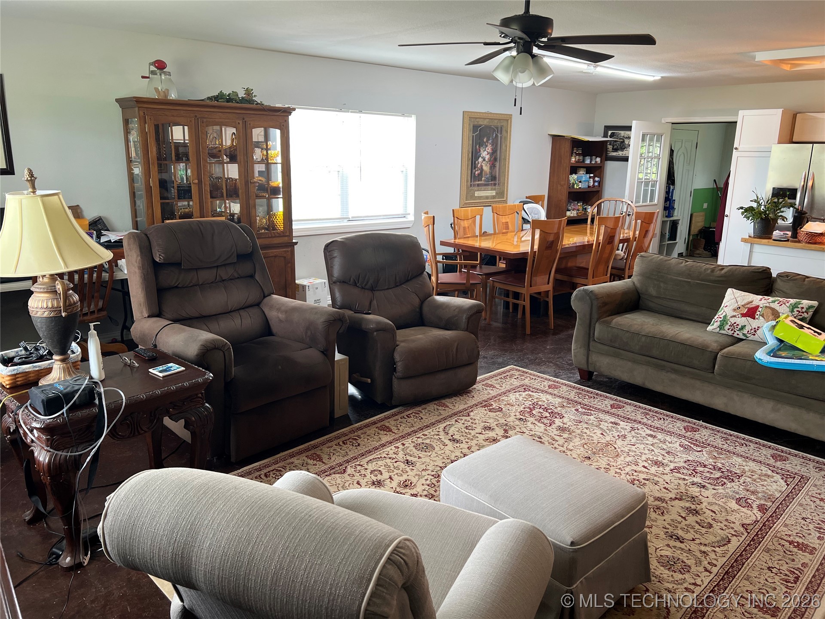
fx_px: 620
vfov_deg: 53.1
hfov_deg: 67.3
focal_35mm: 26
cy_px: 310
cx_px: 412
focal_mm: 5.7
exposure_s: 1/60
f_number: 1.5
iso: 64
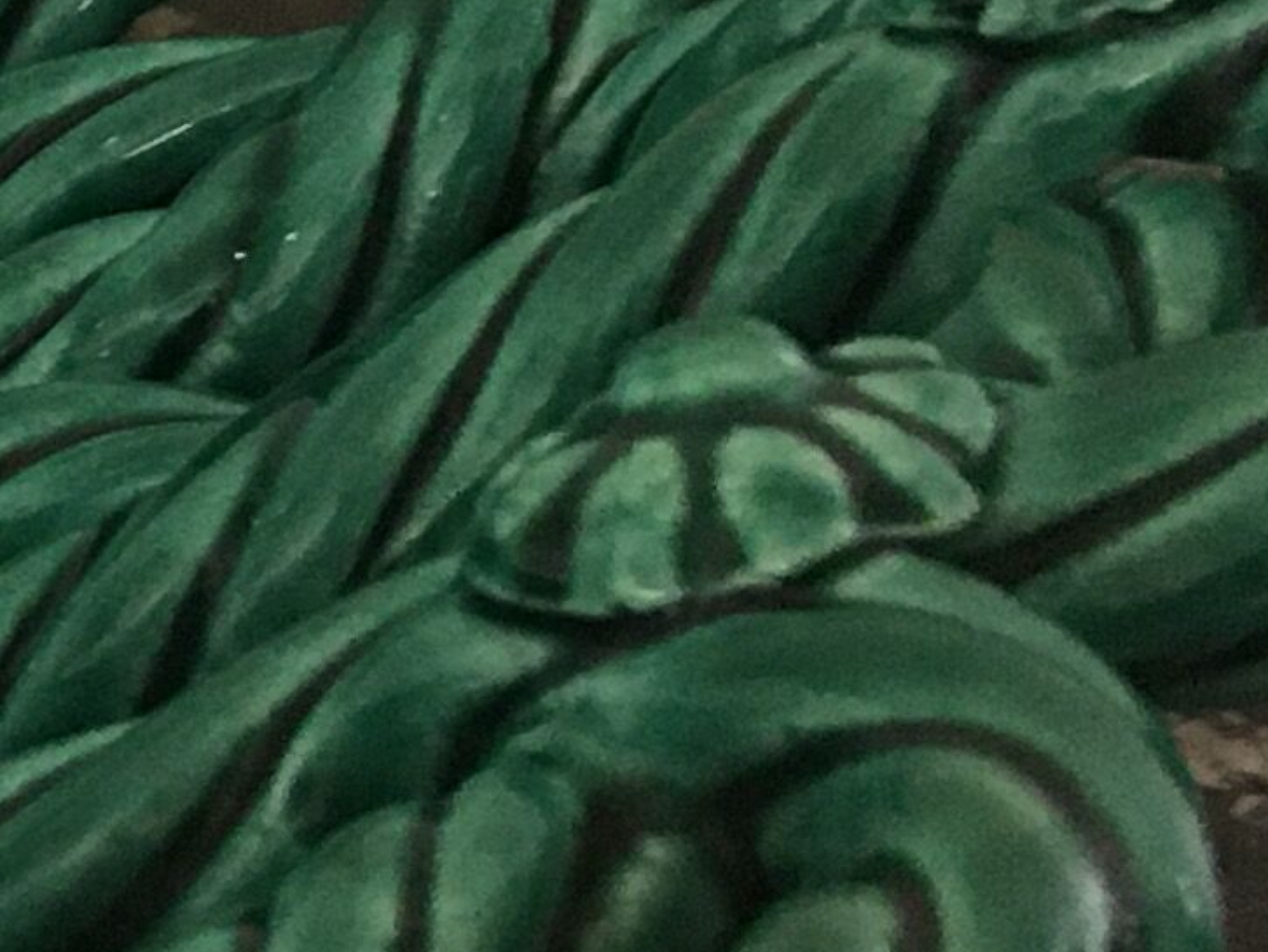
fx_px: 5899
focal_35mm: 161
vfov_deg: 9.2
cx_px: -1565
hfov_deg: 10.8
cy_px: 335
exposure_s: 1/20
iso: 200
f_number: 2.2
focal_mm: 4.15
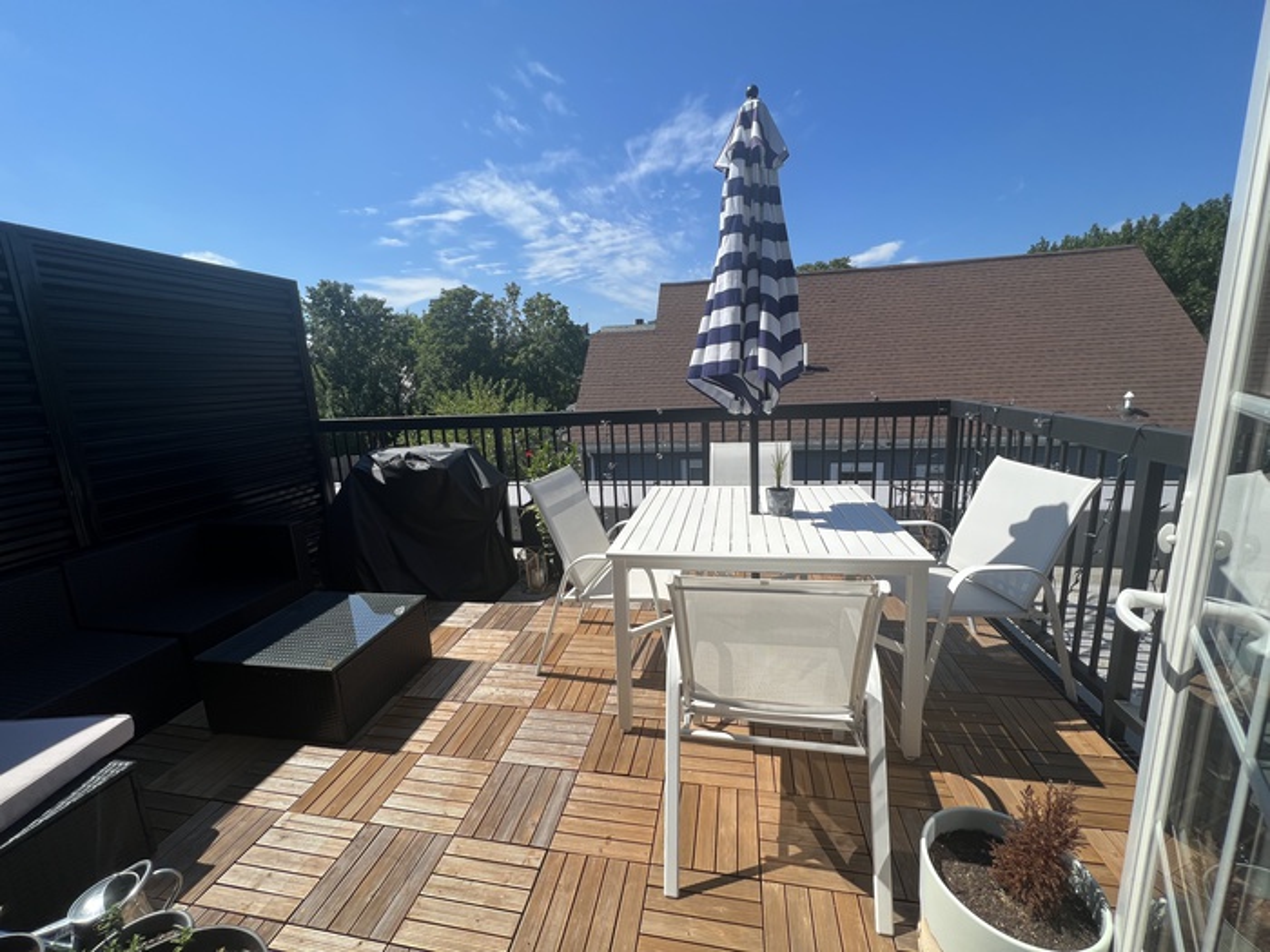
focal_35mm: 13
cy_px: 476
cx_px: 635
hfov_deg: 106.2
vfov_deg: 89.9
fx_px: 477
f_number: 1.8
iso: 32
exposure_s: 1/1754
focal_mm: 1.57
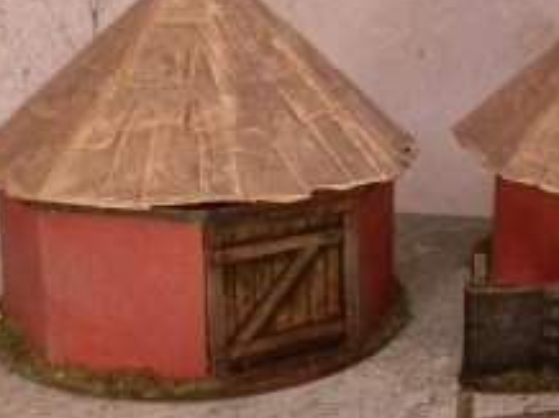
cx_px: 533
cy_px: 133
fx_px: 1113
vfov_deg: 21.2
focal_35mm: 69
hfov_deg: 26.9
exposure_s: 1/125
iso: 400
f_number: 3.1
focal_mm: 5
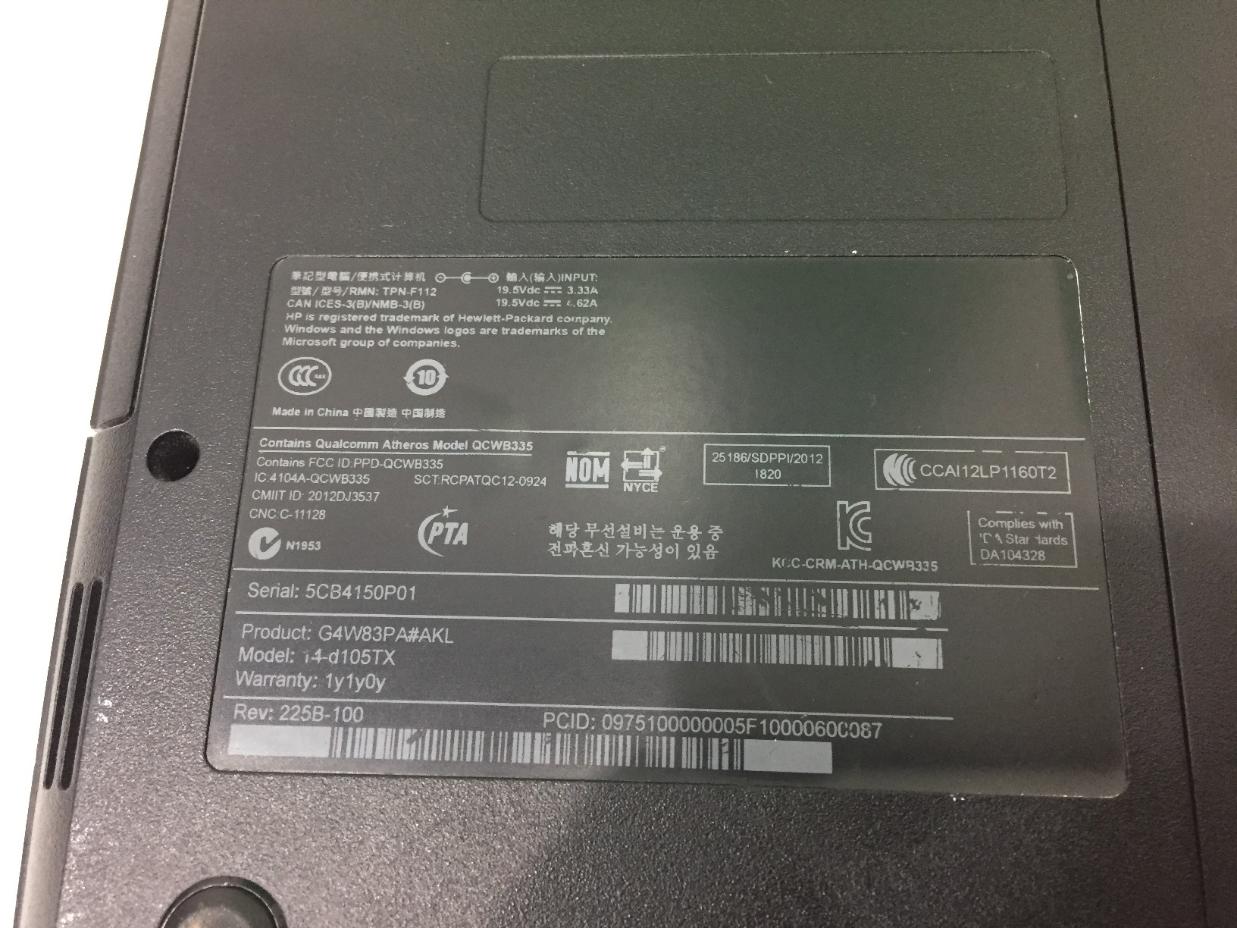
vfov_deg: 48.2
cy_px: 464
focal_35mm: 29
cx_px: 618
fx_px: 1036
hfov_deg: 61.7
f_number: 2.2
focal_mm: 4.15
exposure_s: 1/17
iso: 250
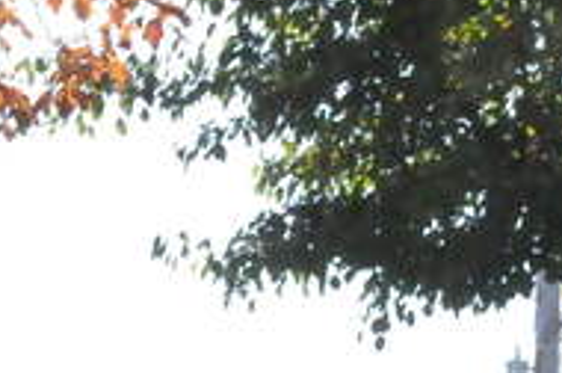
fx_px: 10733
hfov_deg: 3.0
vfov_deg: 2.0
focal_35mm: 689
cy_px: 770
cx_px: -340
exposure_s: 1/1600
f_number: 20
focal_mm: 85
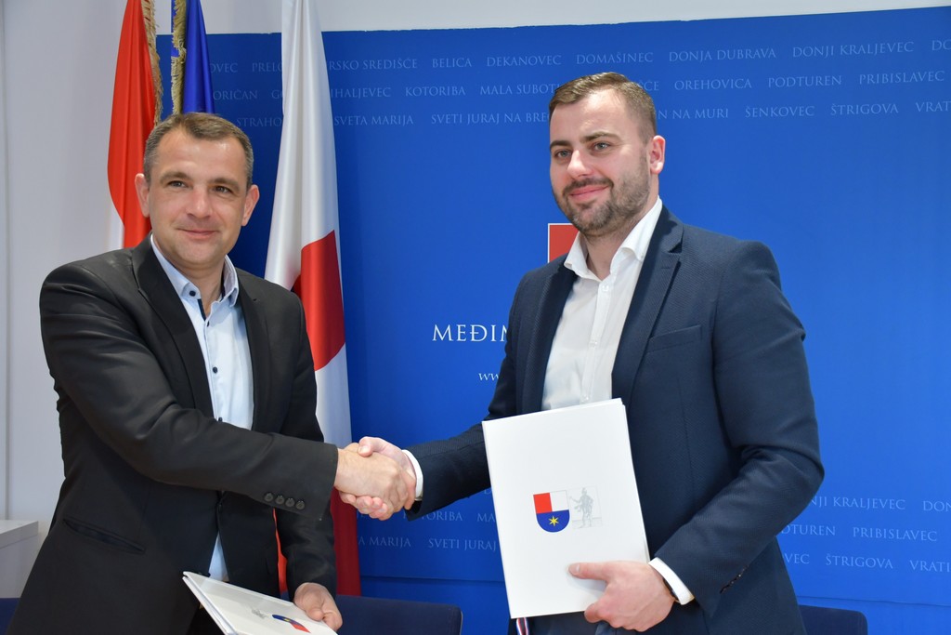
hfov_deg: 48.5
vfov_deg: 33.4
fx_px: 1057
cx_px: 476
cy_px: 318
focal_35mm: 40
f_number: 4
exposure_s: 1/125
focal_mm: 27
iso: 1250
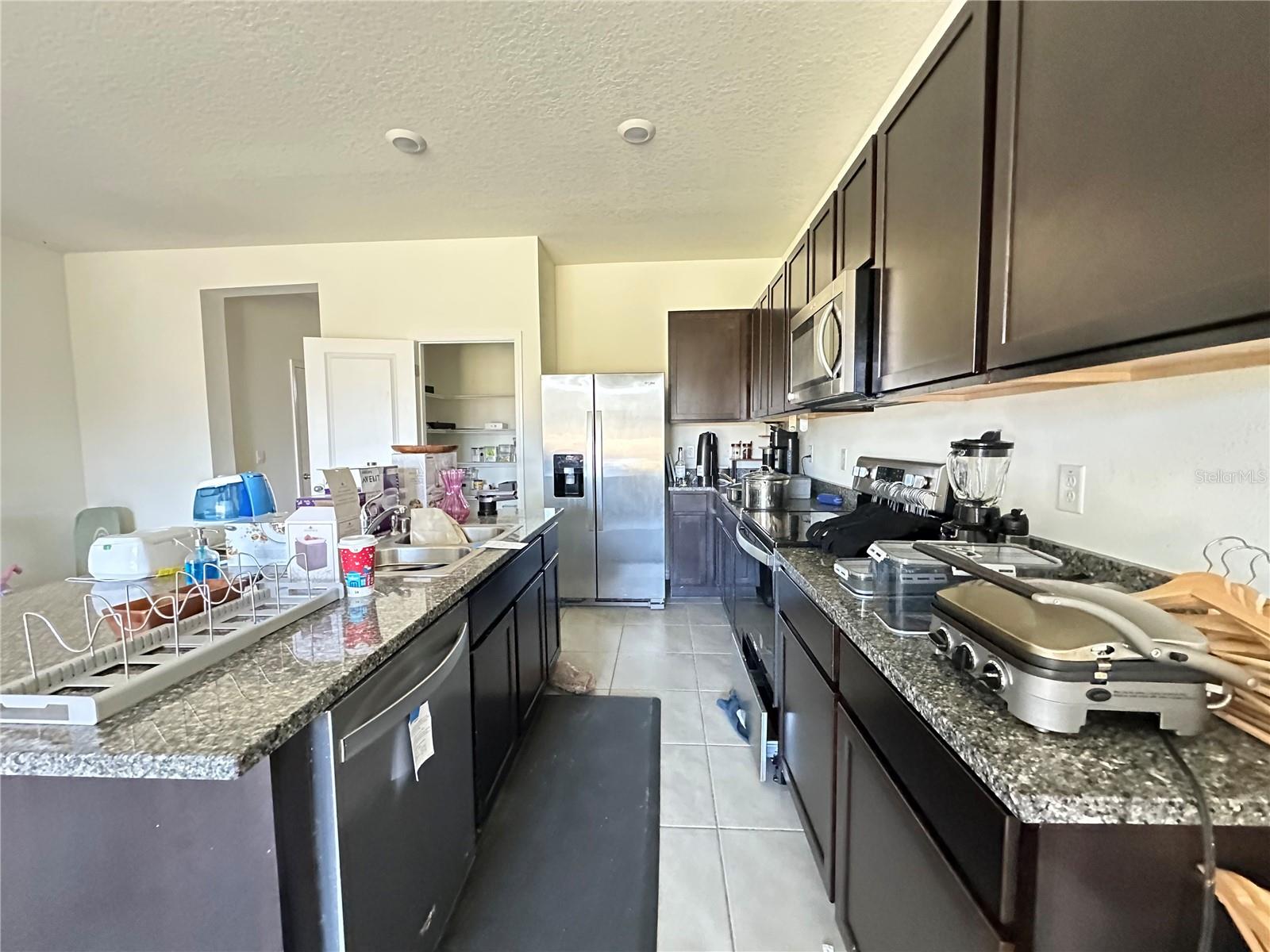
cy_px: 476
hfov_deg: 102.1
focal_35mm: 14
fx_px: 514
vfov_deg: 85.7
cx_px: 635
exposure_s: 1/41
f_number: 2.2
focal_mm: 2.22
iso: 1250
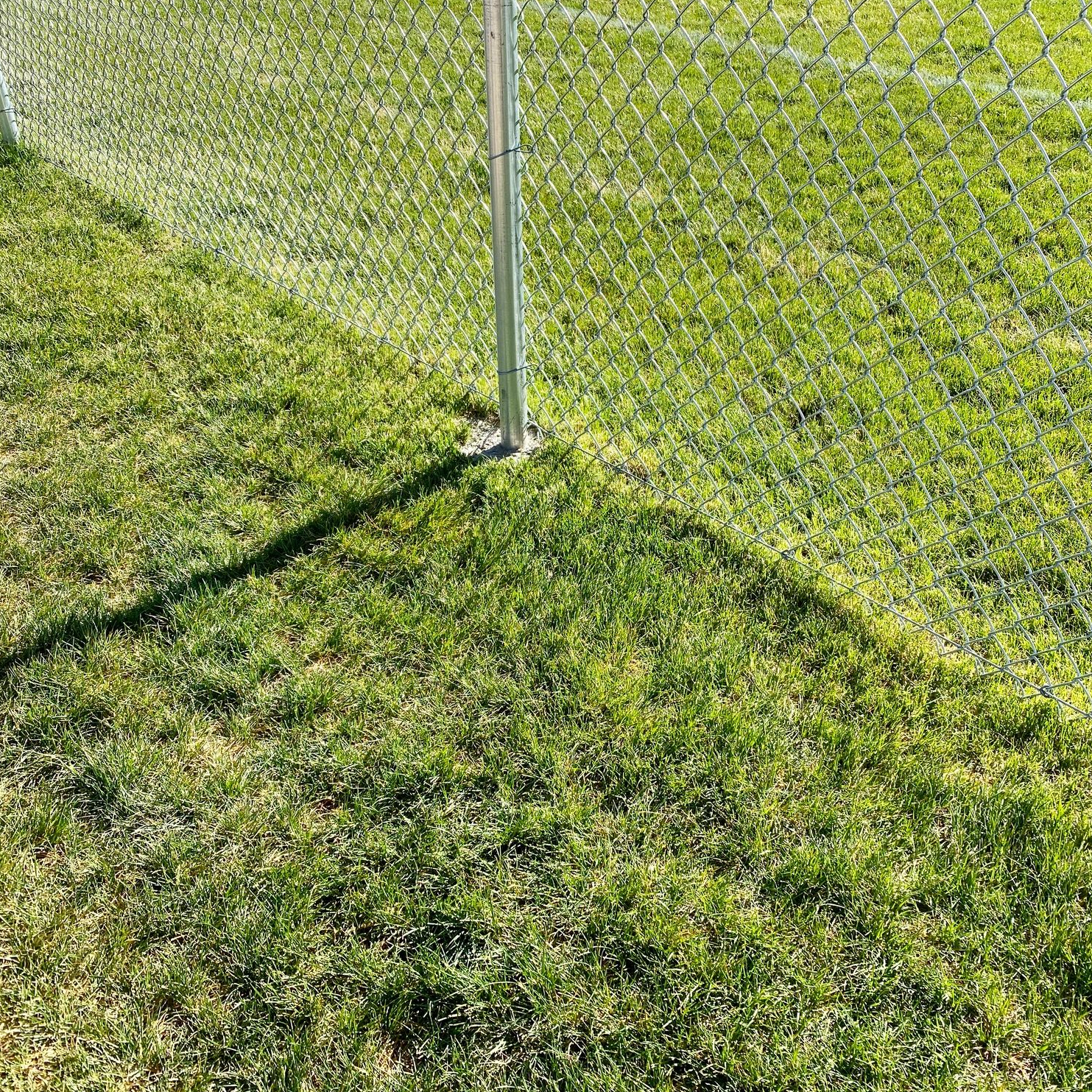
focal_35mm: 31
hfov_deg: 52.4
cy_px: 550
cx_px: 604
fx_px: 1106
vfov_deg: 52.5
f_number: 1.8
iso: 32
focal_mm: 4.25
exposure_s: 1/1182
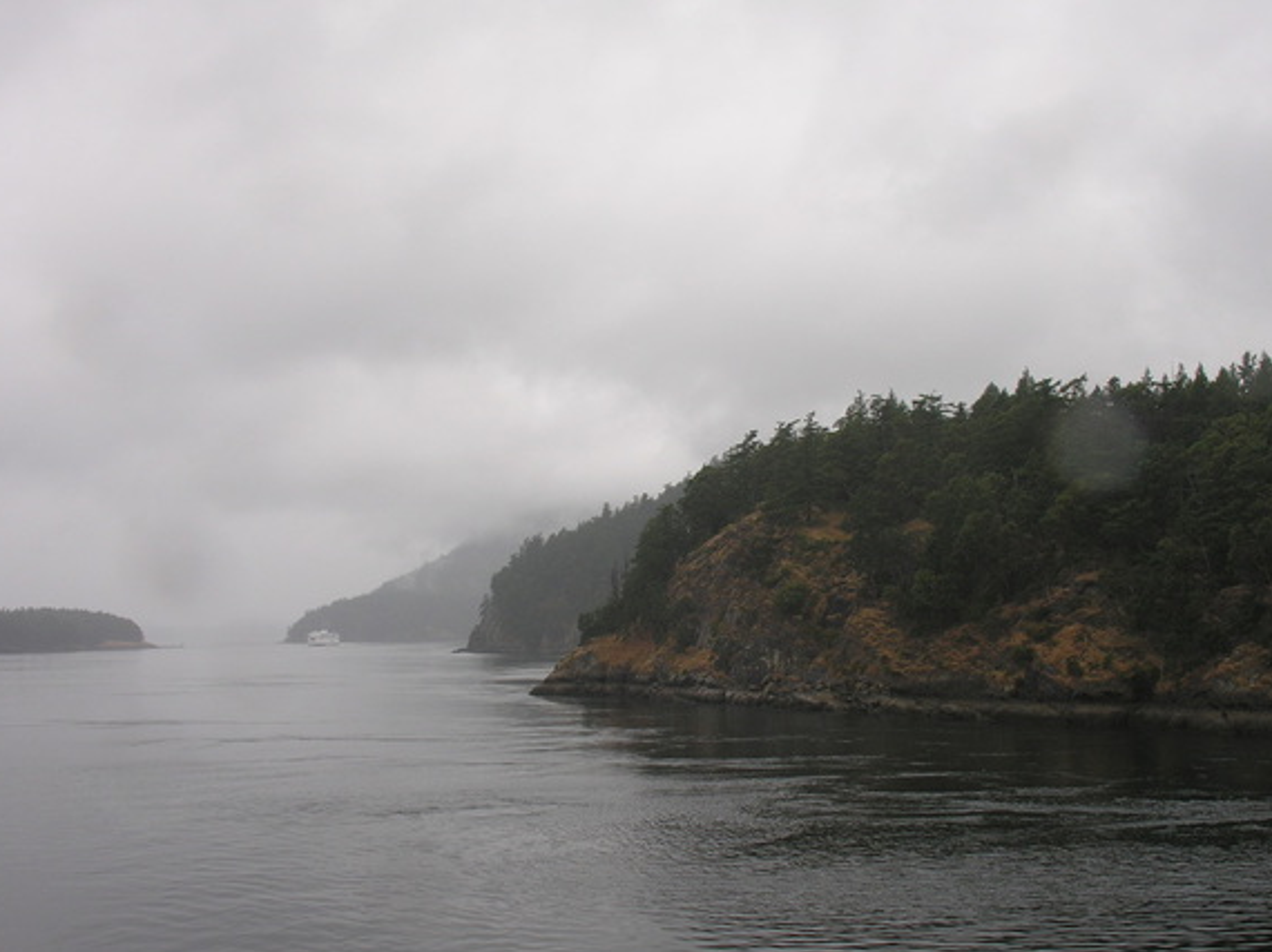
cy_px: 567
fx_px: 1579
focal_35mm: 43
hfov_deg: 43.8
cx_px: 678
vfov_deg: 33.5
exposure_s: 1/177
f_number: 5
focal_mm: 8.9
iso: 50
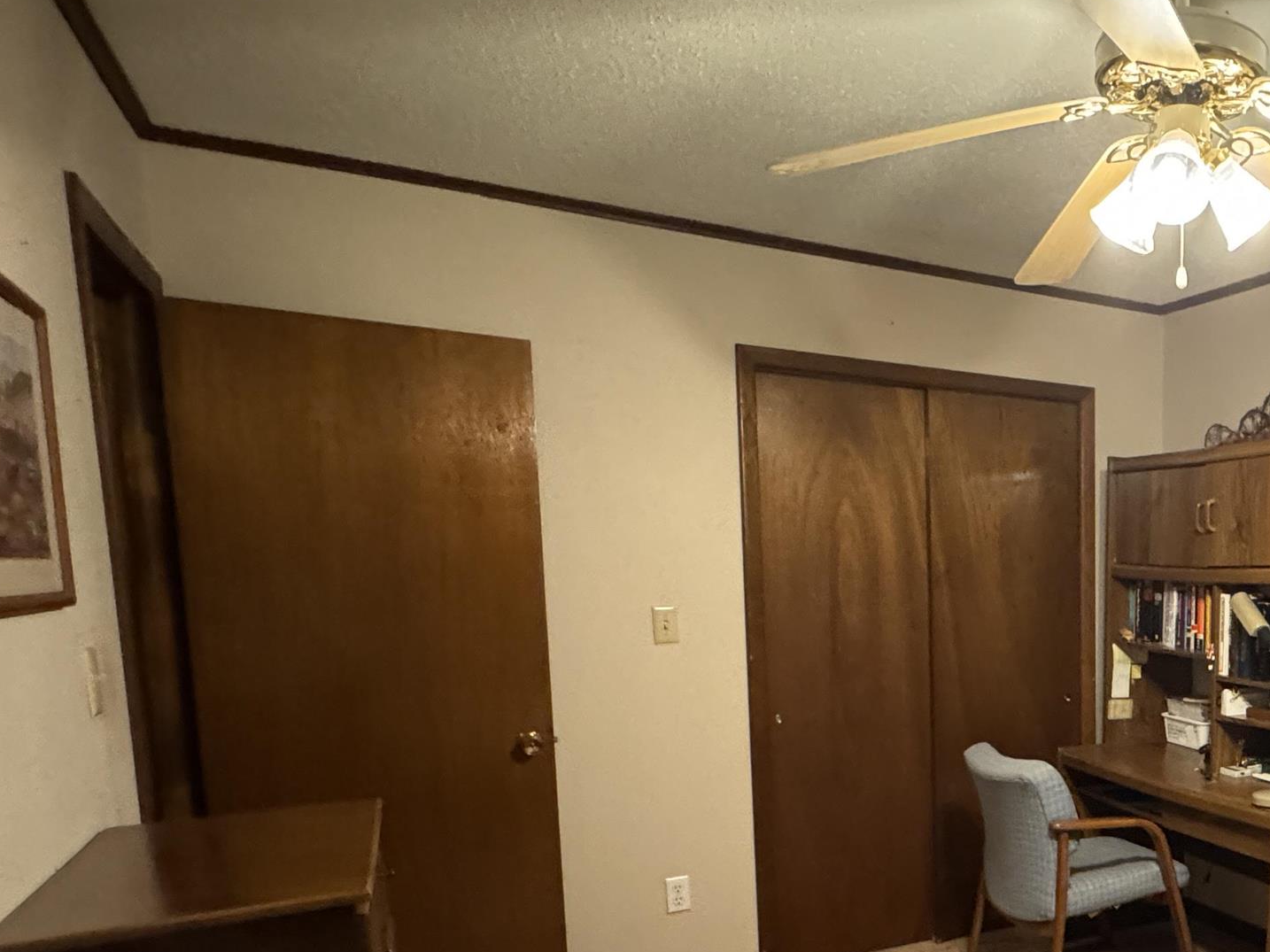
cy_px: 710
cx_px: 1176
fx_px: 1100
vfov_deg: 45.2
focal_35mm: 30
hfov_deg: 51.8
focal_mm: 2.22
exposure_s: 1/40
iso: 1000
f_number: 2.2
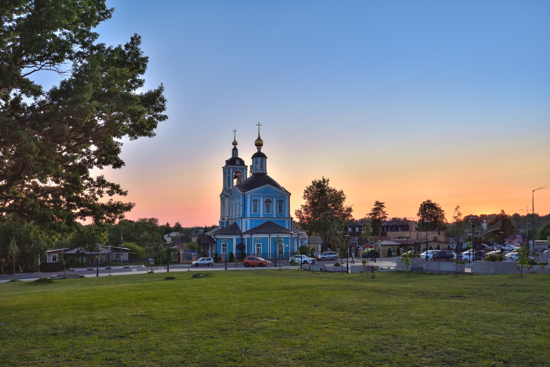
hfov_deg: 58.7
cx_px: 275
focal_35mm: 32
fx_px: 489
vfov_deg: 41.1
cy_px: 184
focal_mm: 32
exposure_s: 1/640
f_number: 8
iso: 400
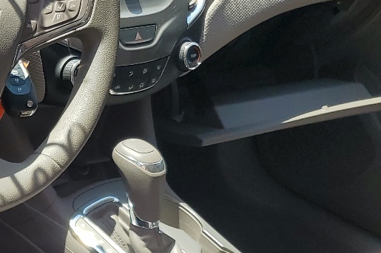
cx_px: -132
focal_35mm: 84
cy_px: 212
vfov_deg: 16.1
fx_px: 889
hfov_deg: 21.5
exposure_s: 1/833
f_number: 1.5
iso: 50
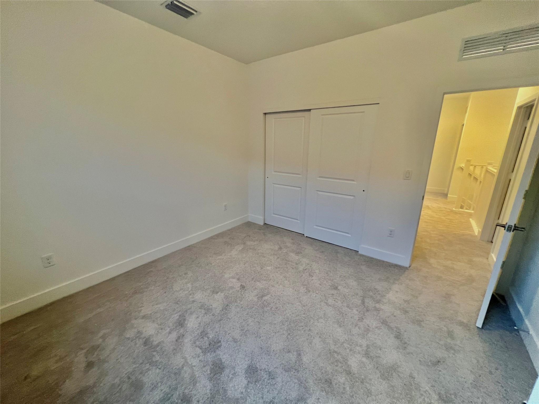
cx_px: 270
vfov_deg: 89.9
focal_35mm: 13
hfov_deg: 106.2
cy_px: 202
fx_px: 202
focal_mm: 1.57
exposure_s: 1/60
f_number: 1.8
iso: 200
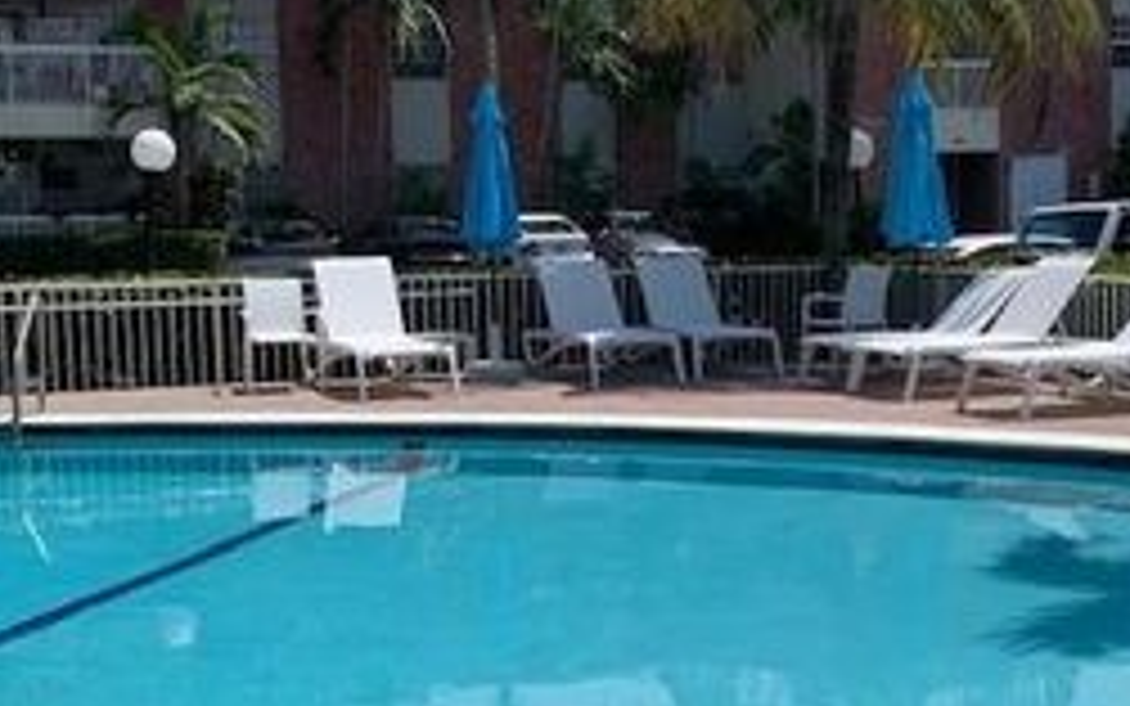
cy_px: 407
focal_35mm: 55
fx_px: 1694
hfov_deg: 36.9
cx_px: 612
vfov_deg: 23.5
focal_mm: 4.25
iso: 25
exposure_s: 1/3185
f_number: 1.8
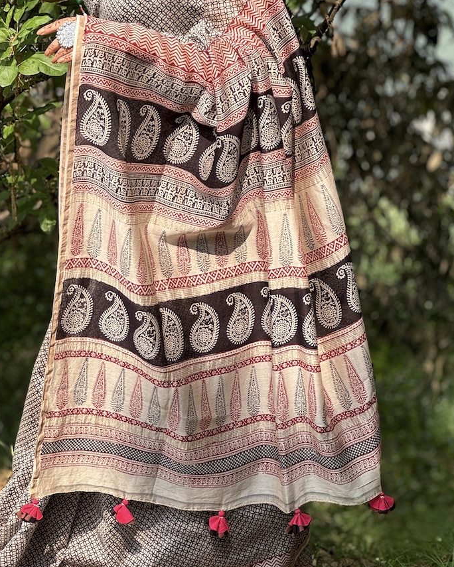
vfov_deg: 15.4
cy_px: 198
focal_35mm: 125
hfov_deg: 12.3
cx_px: 122
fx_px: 2099
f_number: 2.8
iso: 25
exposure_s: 1/294
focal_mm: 9
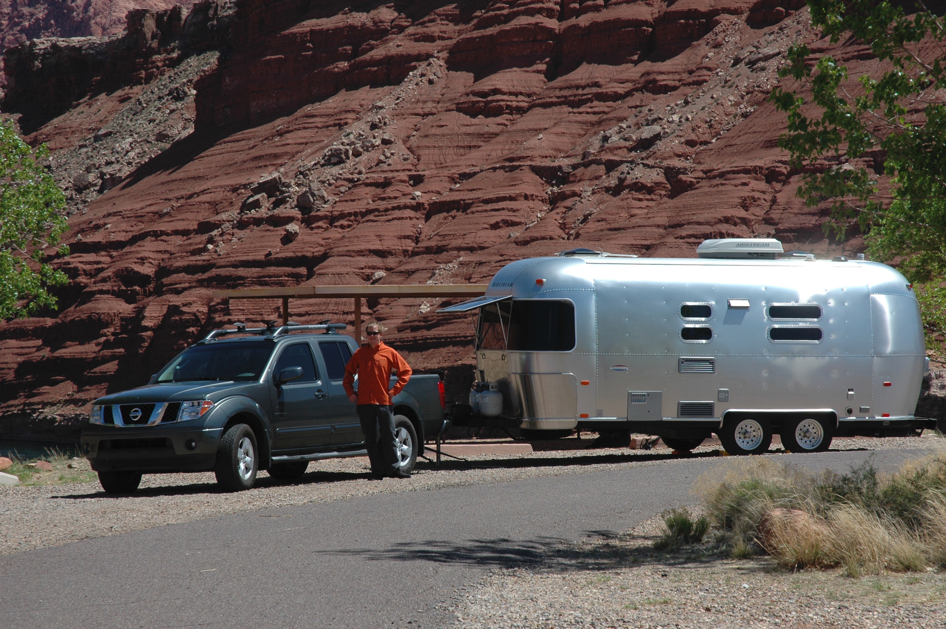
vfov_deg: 13.0
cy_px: 314
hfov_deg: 19.5
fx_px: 2757
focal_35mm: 105
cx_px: 473
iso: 200
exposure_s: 1/400
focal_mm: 70
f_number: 10
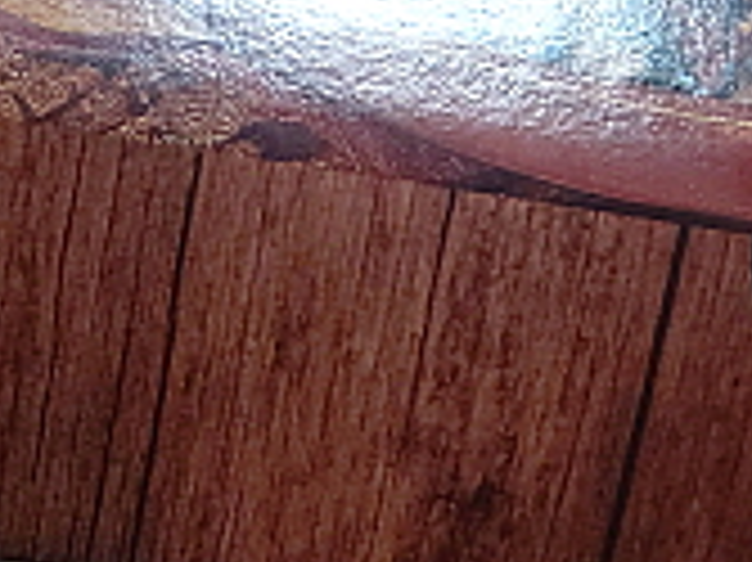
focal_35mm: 96
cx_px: -41
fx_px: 2084
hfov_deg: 19.7
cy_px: -153
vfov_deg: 14.8
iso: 250
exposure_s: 1/60
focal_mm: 4.58
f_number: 2
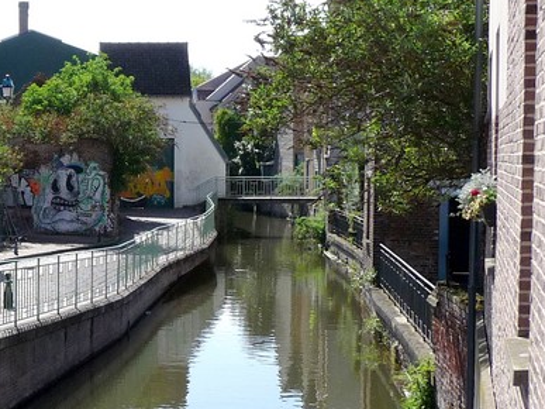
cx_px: 32
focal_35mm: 81
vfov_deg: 18.2
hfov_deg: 23.4
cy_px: 257
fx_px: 1275
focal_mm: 5
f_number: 3.4
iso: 100
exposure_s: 1/800
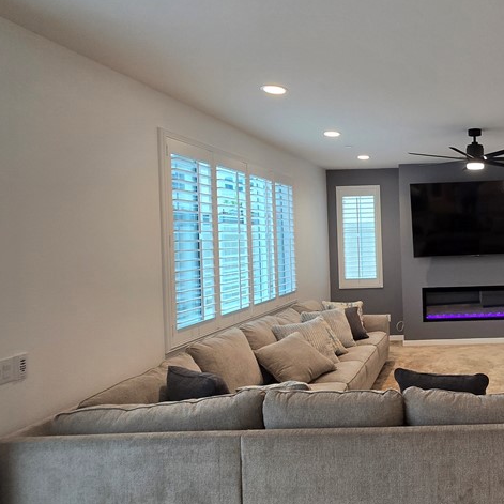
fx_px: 412
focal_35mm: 25
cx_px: 471
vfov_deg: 62.9
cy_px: 236
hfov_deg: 53.4
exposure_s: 1/60
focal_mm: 2.2
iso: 80
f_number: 2.2
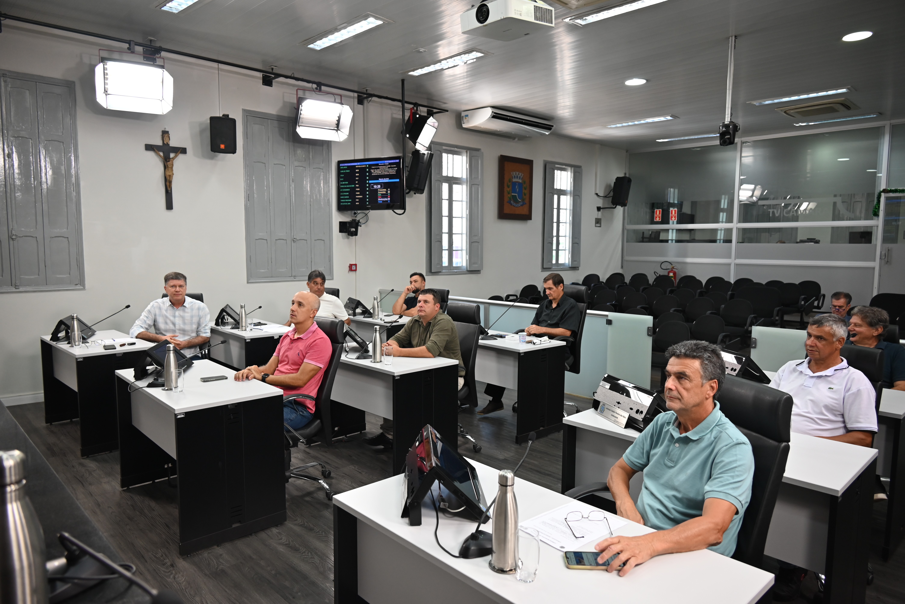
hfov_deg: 73.7
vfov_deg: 53.2
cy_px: 302
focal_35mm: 24
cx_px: 452
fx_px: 604
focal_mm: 24
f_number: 4
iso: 720
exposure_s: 1/125
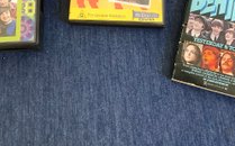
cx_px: 103
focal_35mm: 54
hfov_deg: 37.5
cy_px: 3
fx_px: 345
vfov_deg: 23.0
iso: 100
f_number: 2.4
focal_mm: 3.3
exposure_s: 1/50
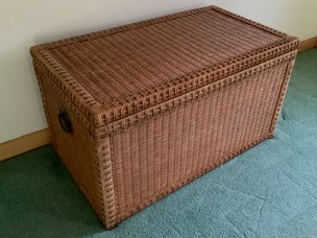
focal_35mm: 35
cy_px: 115
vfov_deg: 40.7
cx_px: 166
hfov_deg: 52.6
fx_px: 321
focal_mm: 3.3
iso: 320
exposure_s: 1/50
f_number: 2.4
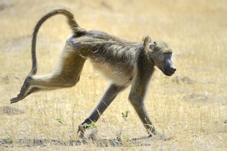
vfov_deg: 4.9
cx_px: 114
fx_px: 1765
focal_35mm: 280
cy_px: 76
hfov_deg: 7.4
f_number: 4.5
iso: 200
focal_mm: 280
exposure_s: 1/1000
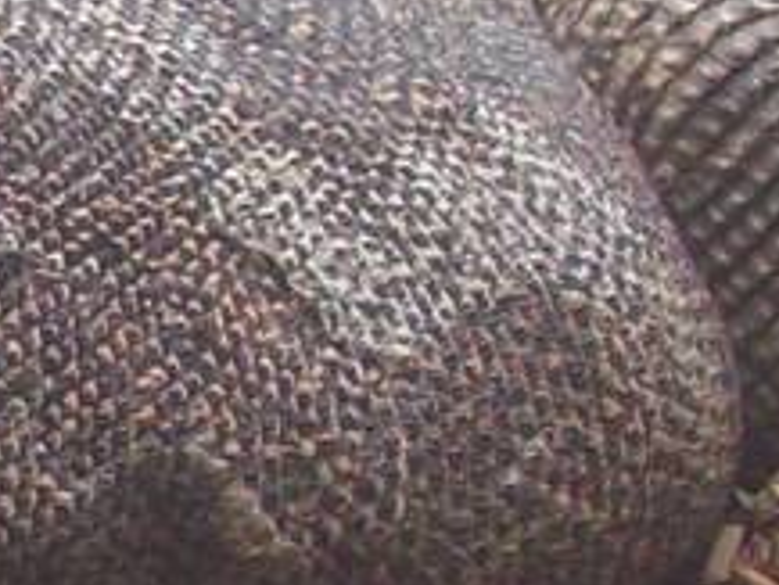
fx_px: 6147
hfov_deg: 6.6
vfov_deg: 5.4
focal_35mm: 273
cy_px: 685
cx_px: -1486
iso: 80
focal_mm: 6.2
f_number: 2.8
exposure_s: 1/165
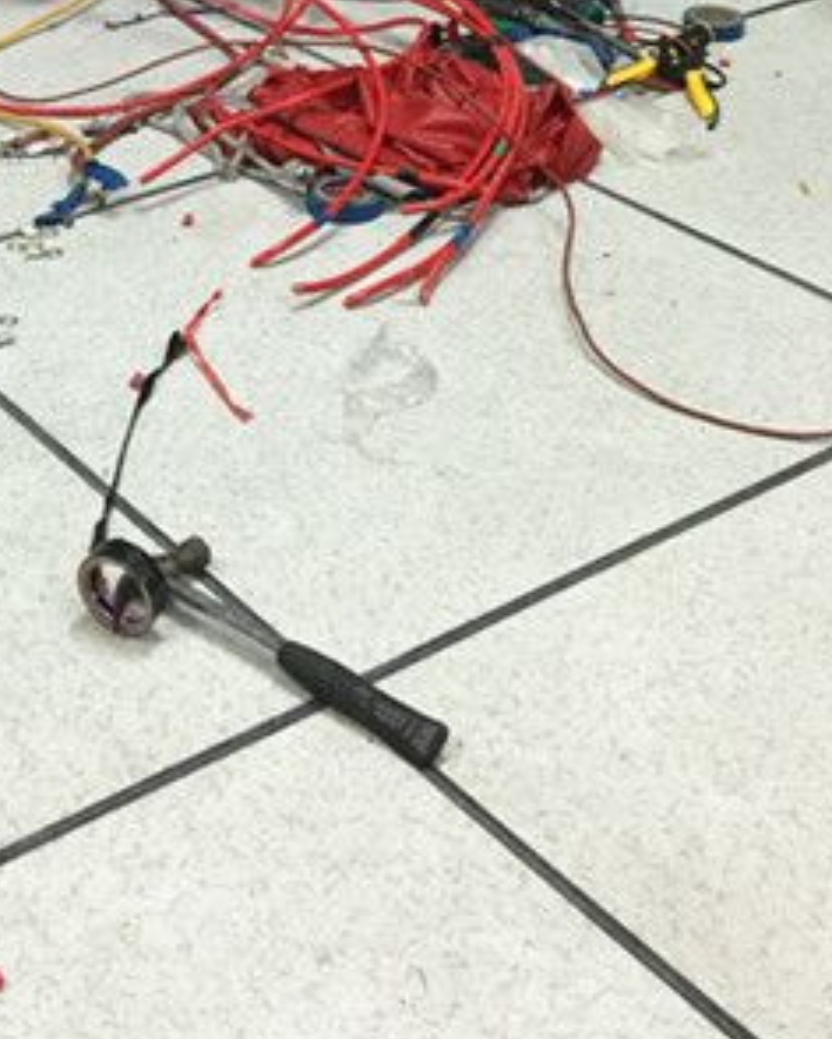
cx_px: 152
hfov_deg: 23.5
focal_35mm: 64
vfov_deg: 27.7
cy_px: -25
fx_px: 1970
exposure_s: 1/17
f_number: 2.2
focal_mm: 4.15
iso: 80
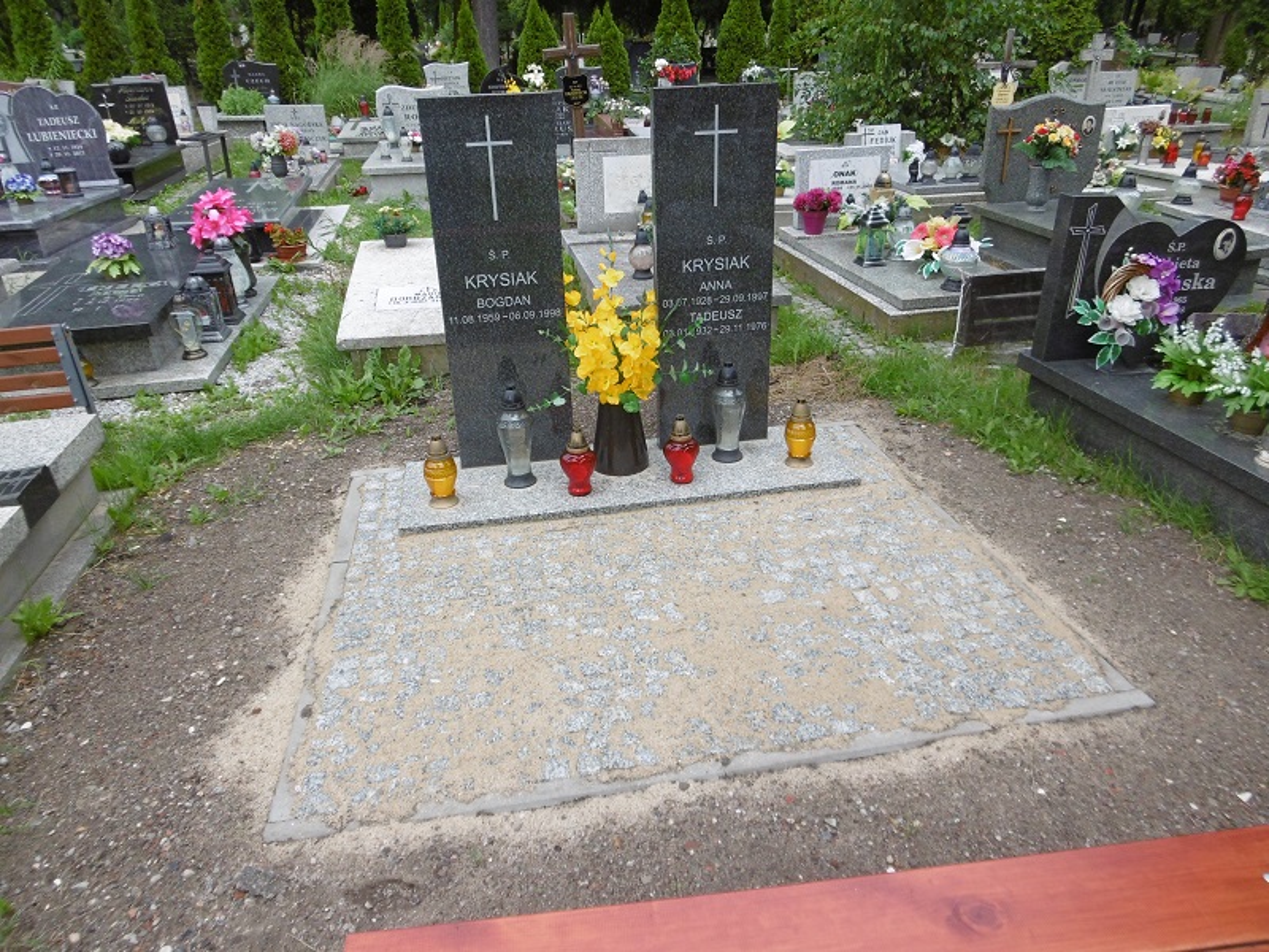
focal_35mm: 24
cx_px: 634
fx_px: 880
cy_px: 476
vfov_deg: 56.8
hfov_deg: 71.6
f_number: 3.1
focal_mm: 4.3
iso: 100
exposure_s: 1/640
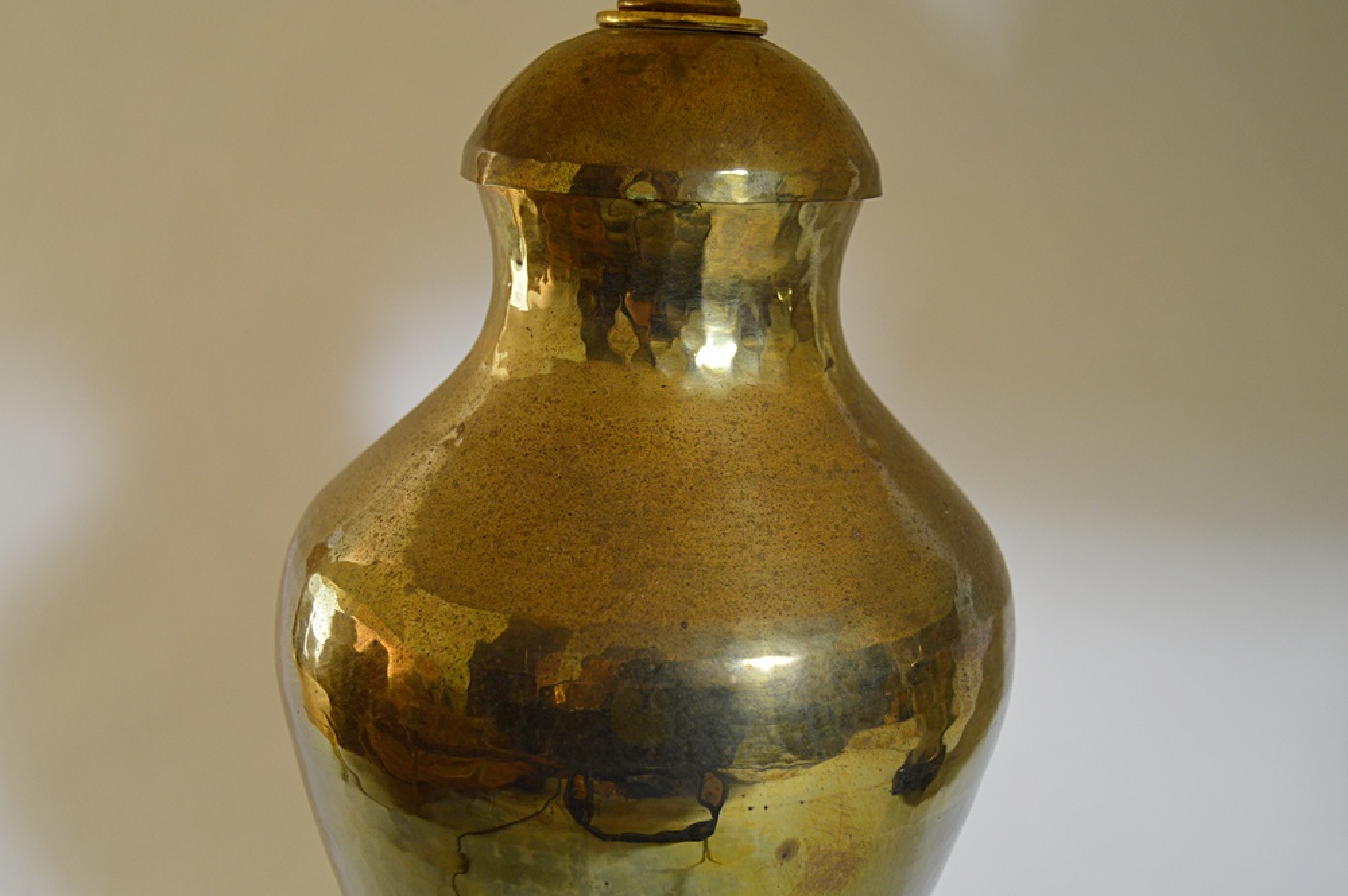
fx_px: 1459
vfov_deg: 34.2
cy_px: 448
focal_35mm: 39
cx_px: 674
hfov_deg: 49.6
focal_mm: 26
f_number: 4
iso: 400
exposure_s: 1/60
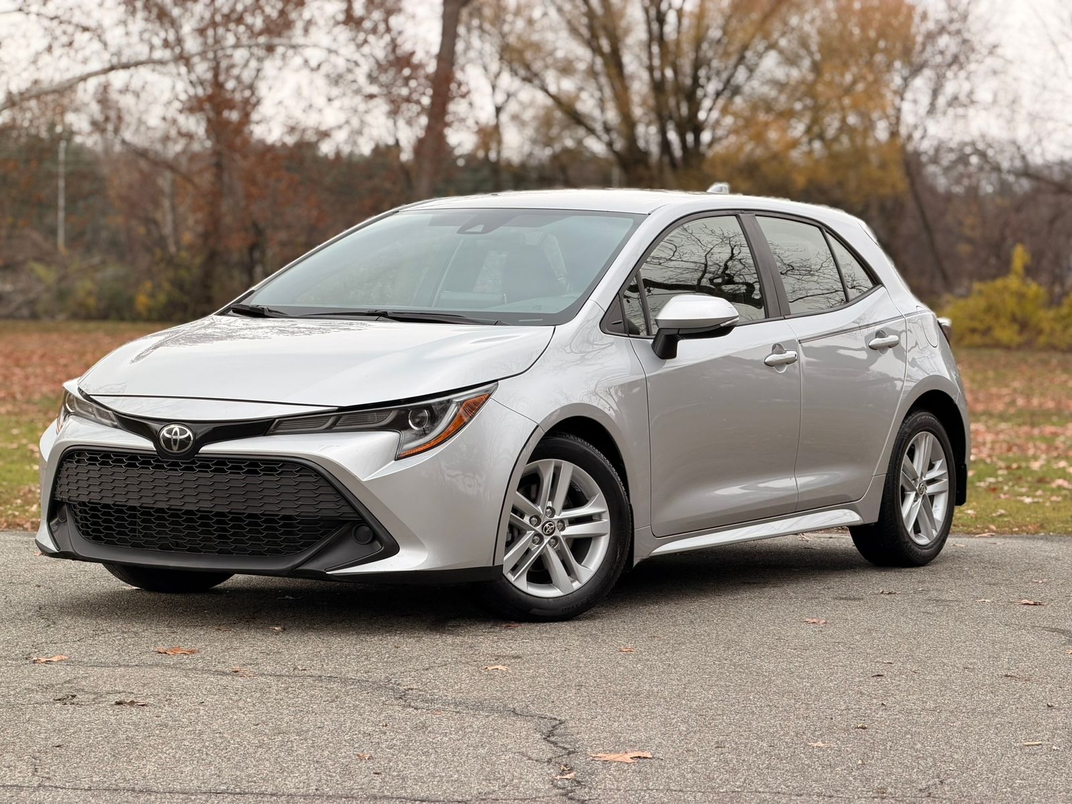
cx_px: 536
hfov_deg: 19.6
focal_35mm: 100
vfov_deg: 14.8
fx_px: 3097
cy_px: 402
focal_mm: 16.89
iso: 64
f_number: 2.8
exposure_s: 1/121
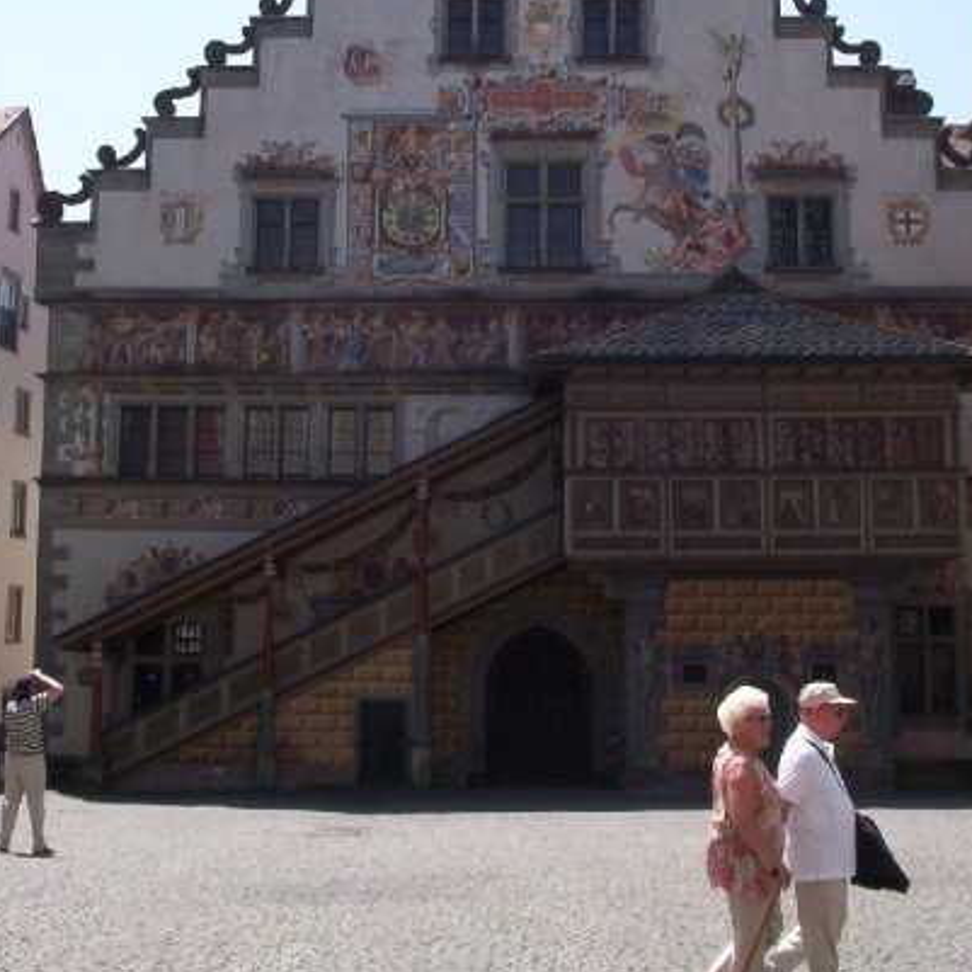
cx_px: 490
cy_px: 247
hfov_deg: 31.1
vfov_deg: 30.6
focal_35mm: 55
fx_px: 1747
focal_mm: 6
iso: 100
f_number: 8
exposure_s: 1/207
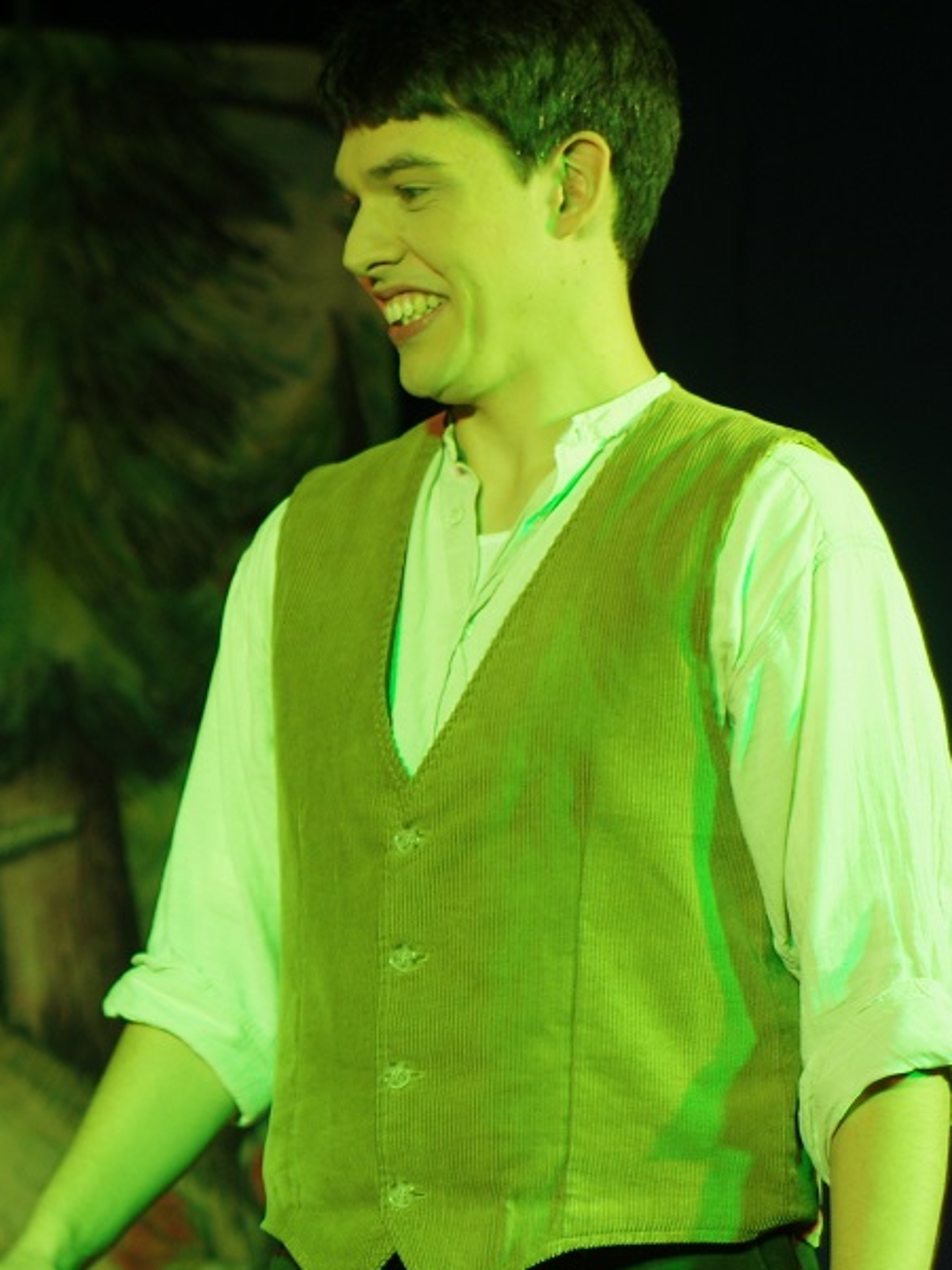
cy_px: 985
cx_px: -611
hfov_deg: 8.0
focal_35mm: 180
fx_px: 6600
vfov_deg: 11.0
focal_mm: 50
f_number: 2.5
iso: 400
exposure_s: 1/100
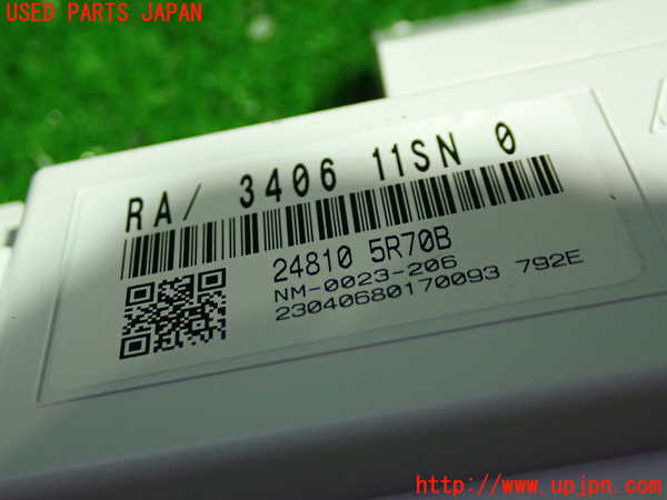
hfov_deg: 35.5
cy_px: 250
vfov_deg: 27.0
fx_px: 1041
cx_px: 334
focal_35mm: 54
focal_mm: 9.65
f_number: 3.3
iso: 800
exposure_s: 1/30
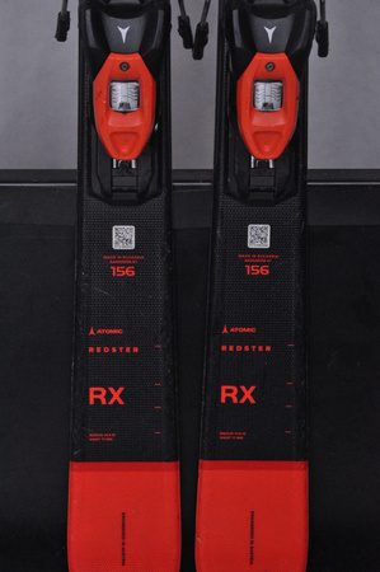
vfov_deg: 16.1
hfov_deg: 10.7
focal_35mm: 128
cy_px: 286
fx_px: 2023
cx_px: 190
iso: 3200
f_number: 9.5
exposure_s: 1/125
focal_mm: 85
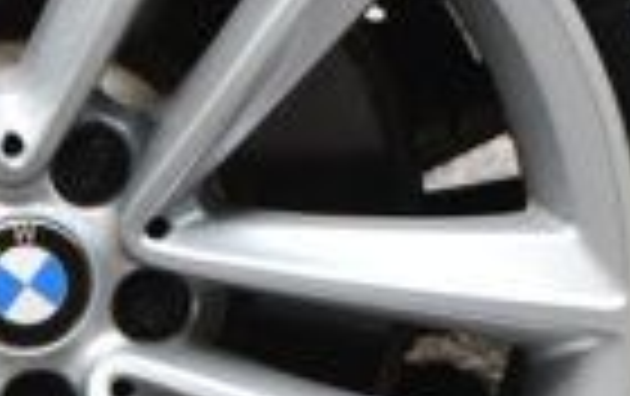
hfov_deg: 2.5
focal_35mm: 852
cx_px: -94
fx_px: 14652
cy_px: 227
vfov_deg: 1.5
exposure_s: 1/250
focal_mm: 122
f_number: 5.6
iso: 400
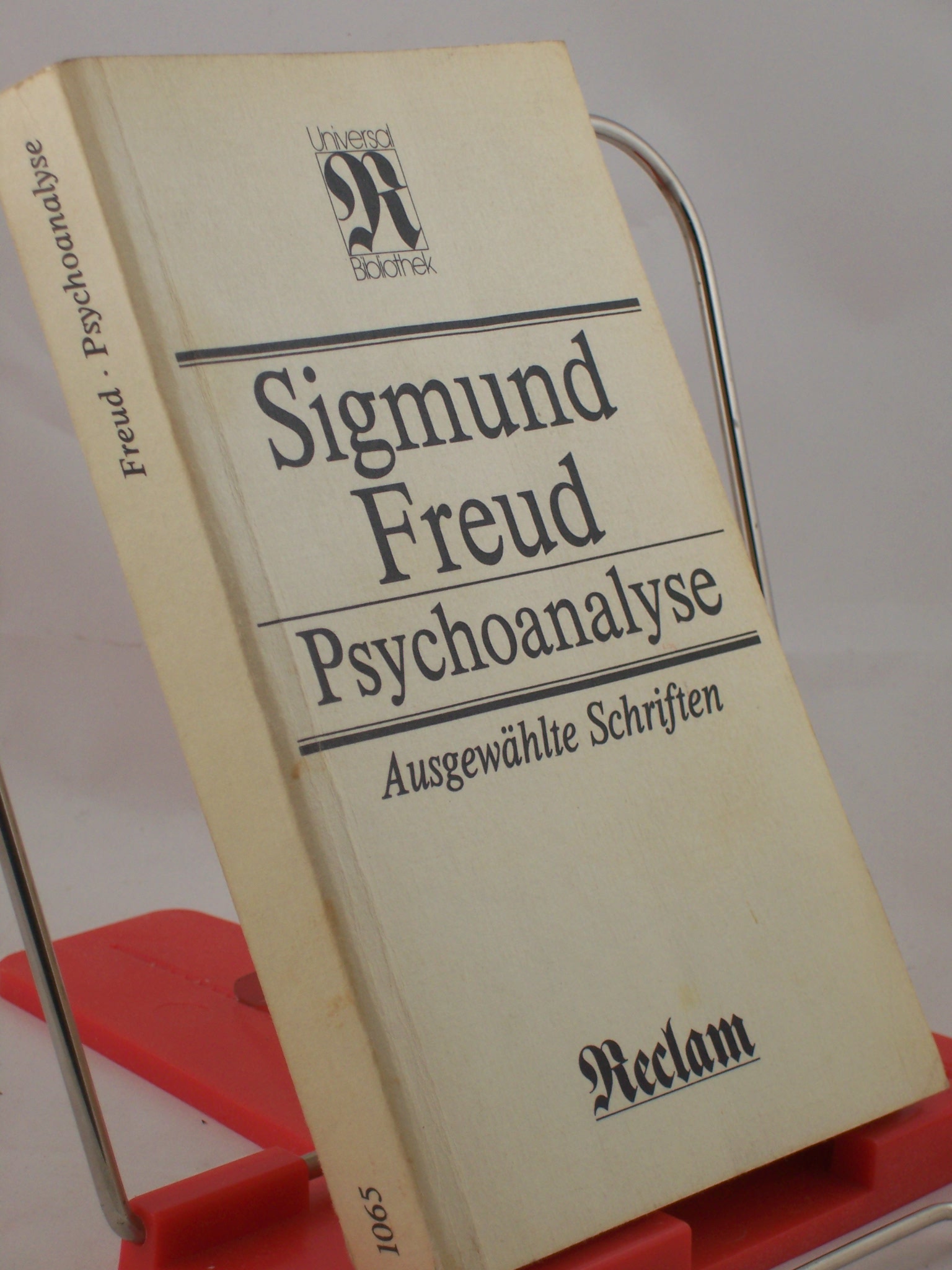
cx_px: 476
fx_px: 3740
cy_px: 635
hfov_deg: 14.5
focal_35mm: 102
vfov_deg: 19.3
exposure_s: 1/100
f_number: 4.6
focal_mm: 16.8
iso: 80
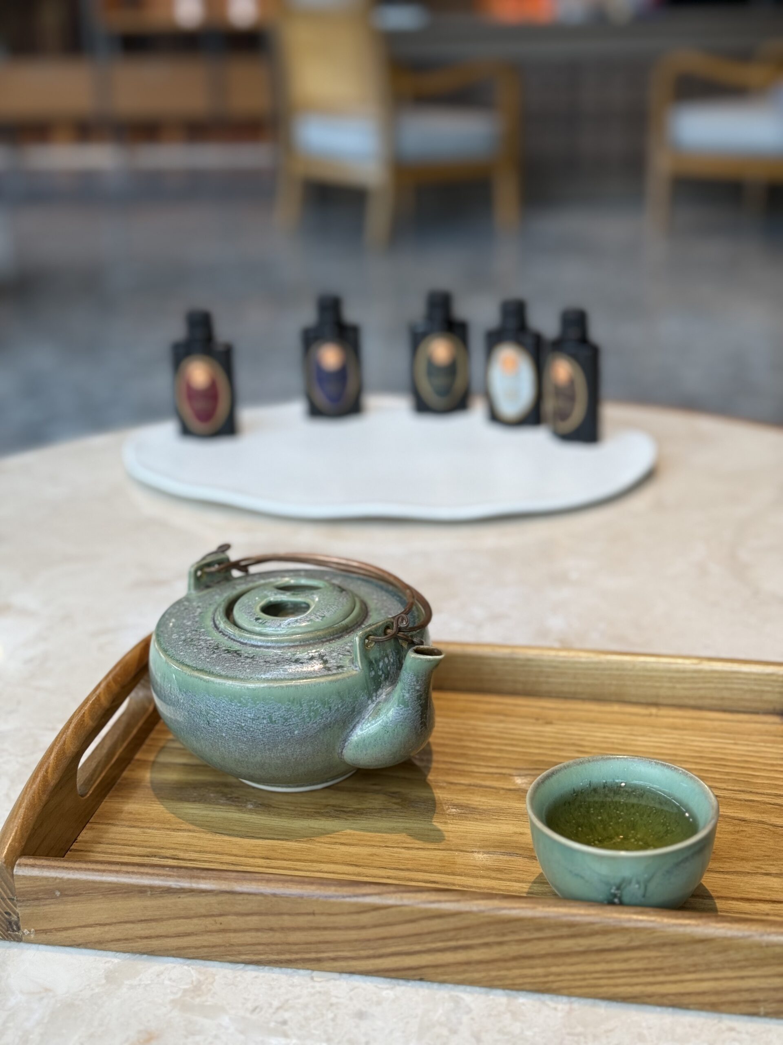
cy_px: 522
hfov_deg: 30.3
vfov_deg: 39.7
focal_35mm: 48
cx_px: 392
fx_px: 1448
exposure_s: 1/100
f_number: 1.78
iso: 64
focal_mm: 6.76
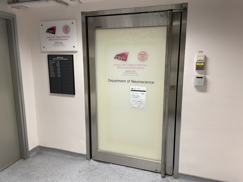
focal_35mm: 26
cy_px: 91
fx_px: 183
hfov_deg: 67.3
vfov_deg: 53.1
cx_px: 122
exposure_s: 1/50
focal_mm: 4.2
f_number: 1.6
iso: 80
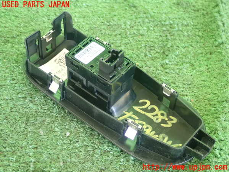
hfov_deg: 29.8
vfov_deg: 22.6
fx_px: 430
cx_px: 114
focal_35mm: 65
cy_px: 86
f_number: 3.8
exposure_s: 1/60
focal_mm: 11.78
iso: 1250
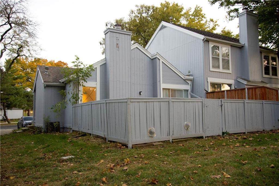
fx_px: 248
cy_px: 93
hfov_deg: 58.7
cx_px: 140
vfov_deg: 41.1
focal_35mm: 32
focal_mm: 32
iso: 800
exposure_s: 1/60
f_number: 4
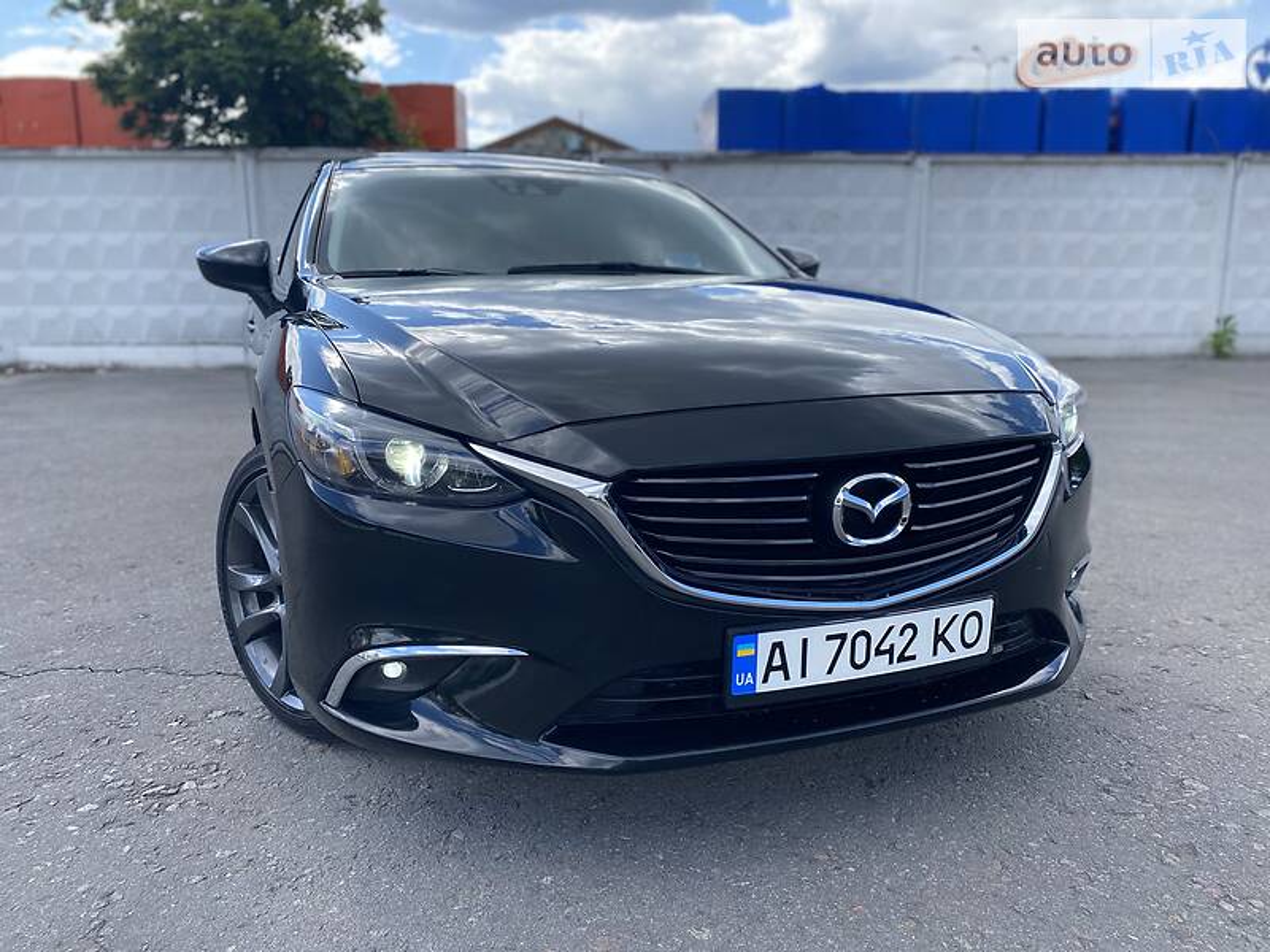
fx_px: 954
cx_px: 635
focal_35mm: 26
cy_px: 476
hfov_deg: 67.3
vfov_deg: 53.1
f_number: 1.8
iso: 32
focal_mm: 4.2
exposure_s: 1/912
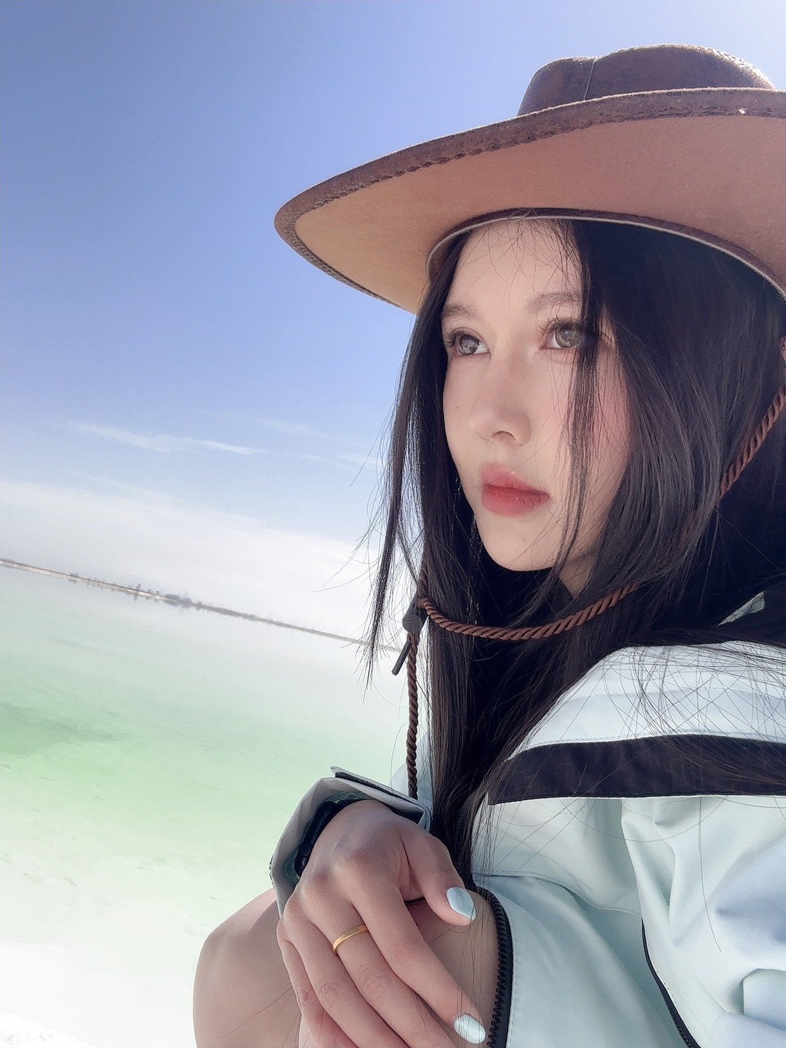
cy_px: 524
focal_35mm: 30
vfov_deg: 60.0
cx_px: 393
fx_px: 908
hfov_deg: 46.8
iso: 25
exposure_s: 1/659
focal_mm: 2.69
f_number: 1.9
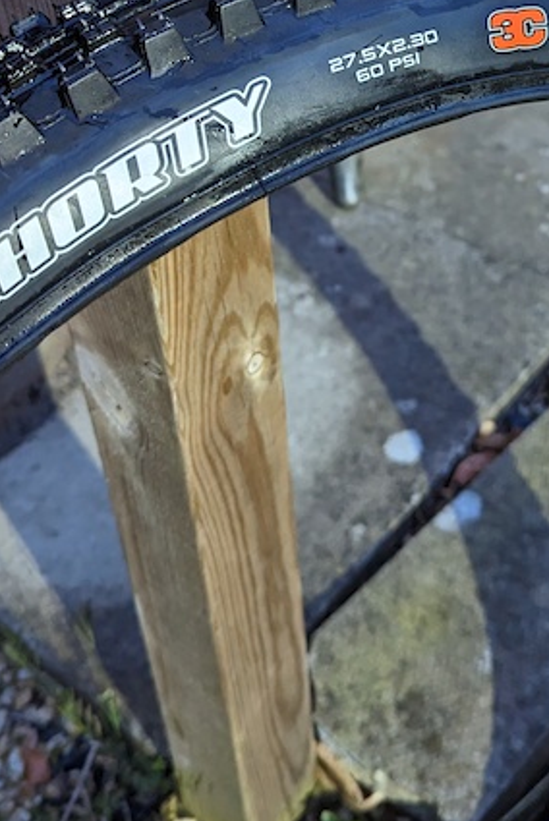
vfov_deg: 40.5
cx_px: 331
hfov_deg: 28.6
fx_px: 1073
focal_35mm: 47
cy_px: 191
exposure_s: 1/50
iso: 926
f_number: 1.85
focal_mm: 6.81
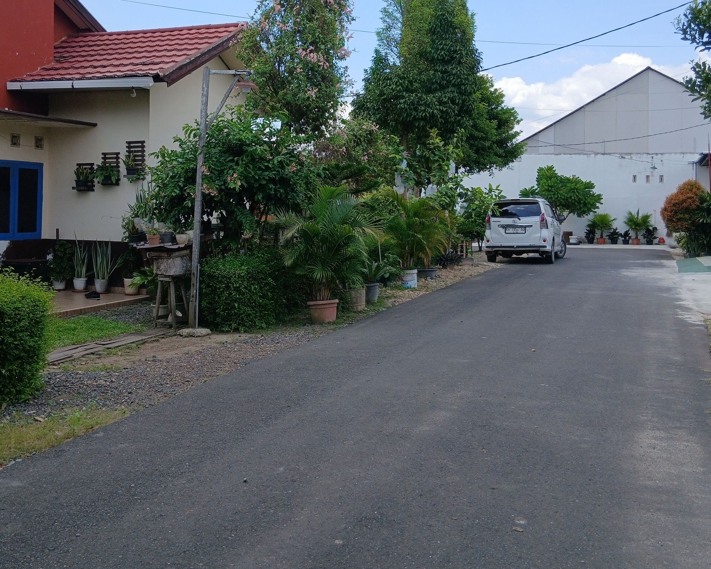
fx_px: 842
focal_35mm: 40
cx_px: 309
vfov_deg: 37.0
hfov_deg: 45.7
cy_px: 191
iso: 20
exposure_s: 1/414
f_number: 1.8
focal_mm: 3.98
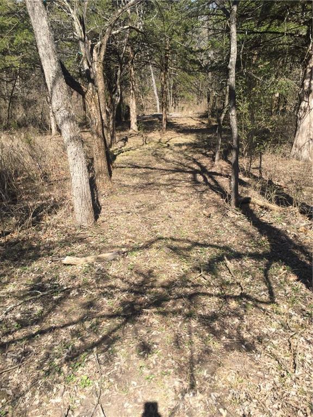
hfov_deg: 48.2
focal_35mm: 29
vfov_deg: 61.7
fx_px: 350
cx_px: 156
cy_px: 208
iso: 32
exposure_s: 1/824
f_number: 2.2
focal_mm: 4.15
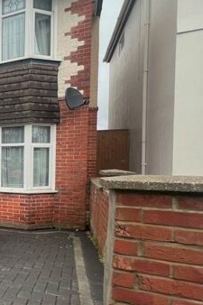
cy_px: 174
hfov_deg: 33.6
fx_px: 237
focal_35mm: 28
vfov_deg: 65.2
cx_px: -61
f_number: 1.8
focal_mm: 1.57
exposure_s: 1/99
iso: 64
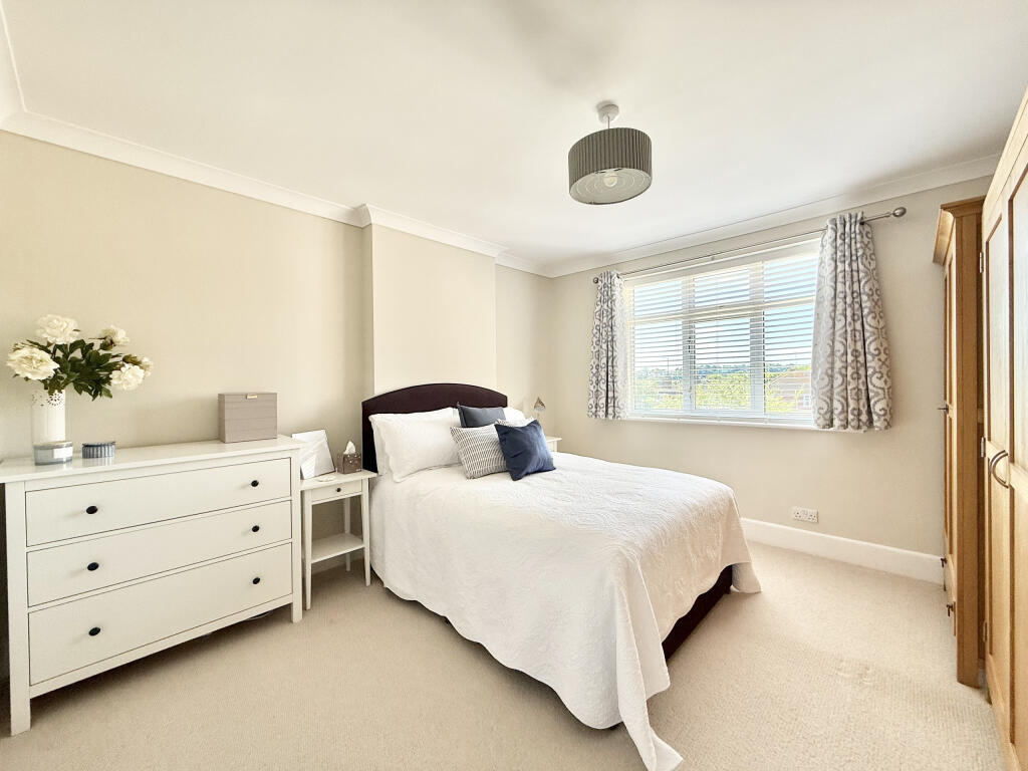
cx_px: 514
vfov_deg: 85.7
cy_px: 386
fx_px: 416
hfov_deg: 102.1
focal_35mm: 14
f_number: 2.2
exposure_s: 1/123
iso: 64
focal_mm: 2.22
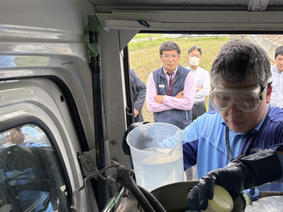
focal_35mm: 41
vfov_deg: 34.6
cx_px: 222
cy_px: 152
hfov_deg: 43.8
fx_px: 335
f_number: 1.6
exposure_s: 1/381
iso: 50
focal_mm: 5.96
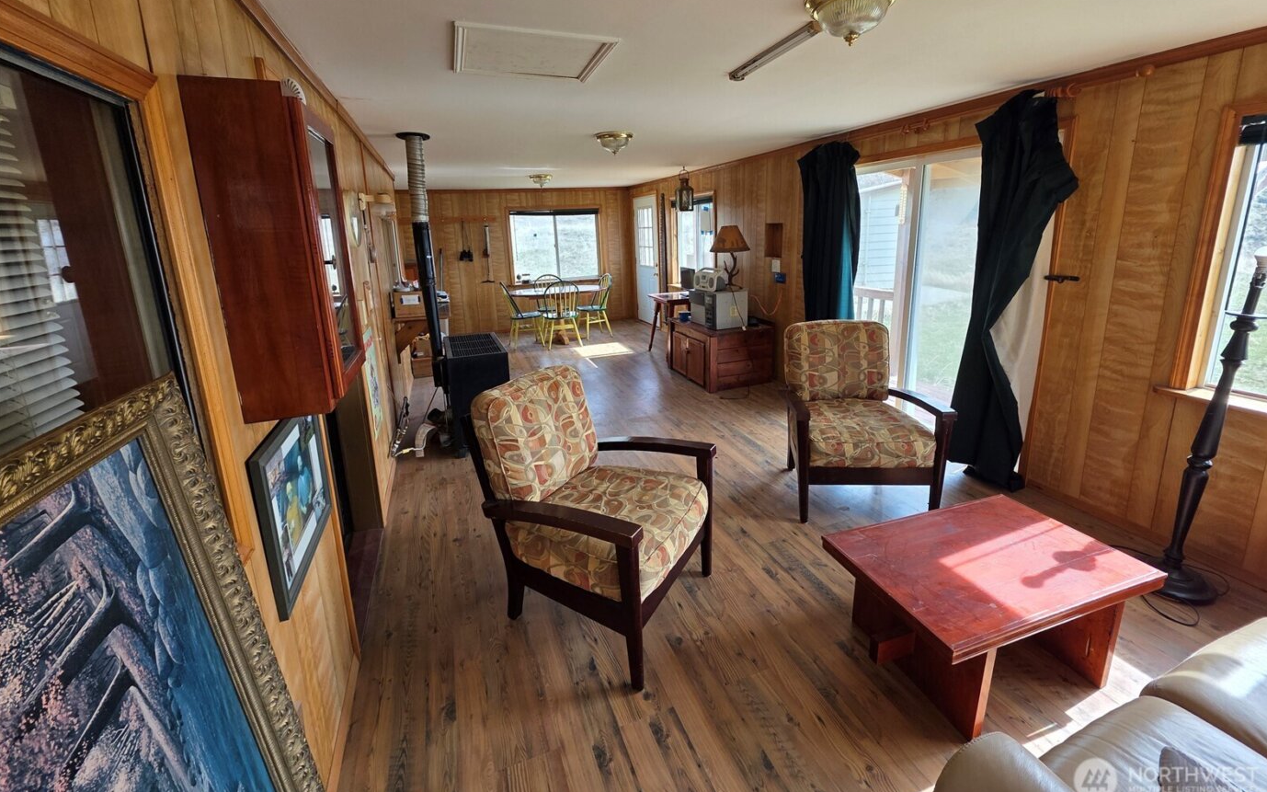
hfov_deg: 105.3
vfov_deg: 78.0
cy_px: 329
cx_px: 639
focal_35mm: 14
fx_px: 483
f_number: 1.9
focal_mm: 2.2
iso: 40
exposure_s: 1/120
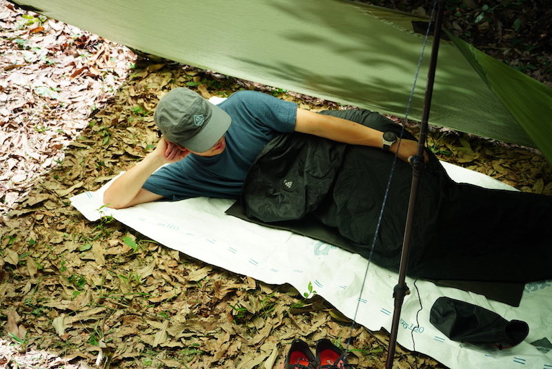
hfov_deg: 39.9
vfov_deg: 27.3
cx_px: 276
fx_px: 760
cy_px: 184
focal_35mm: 50
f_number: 5
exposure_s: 1/500
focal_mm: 33
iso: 400
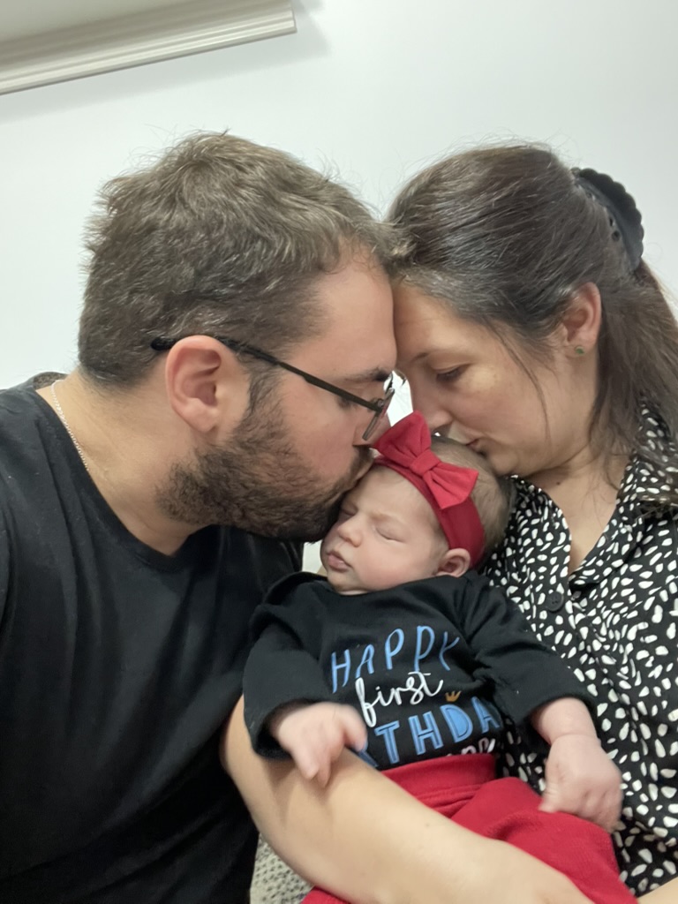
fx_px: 783
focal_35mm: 30
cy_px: 452
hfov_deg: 46.8
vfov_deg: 60.0
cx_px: 339
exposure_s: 1/30
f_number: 2.2
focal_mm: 2.71
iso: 640
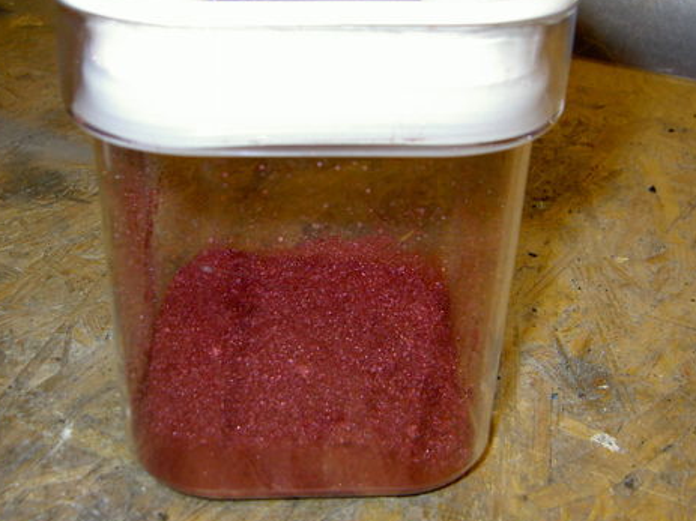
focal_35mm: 47
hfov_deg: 40.4
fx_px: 945
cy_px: 267
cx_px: 317
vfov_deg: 30.9
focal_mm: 5.6
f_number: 2.8
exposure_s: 1/60
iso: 100
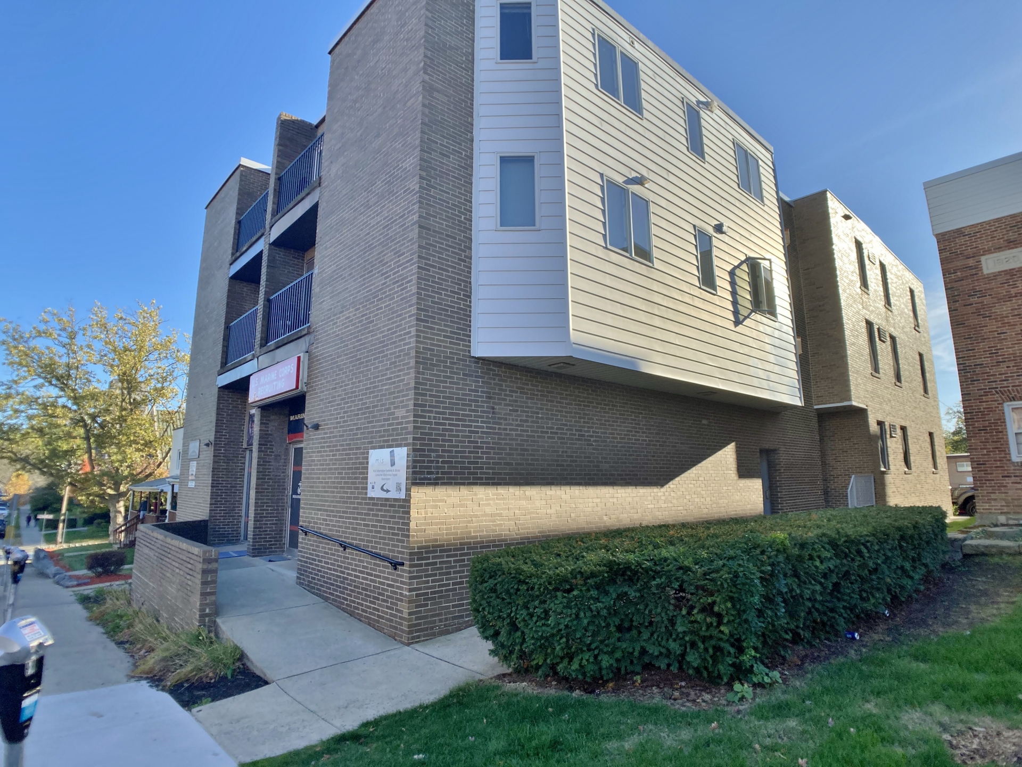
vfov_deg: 49.7
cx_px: 511
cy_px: 384
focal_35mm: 28
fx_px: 827
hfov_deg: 63.4
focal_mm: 3.99
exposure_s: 1/1033
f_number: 1.8
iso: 20
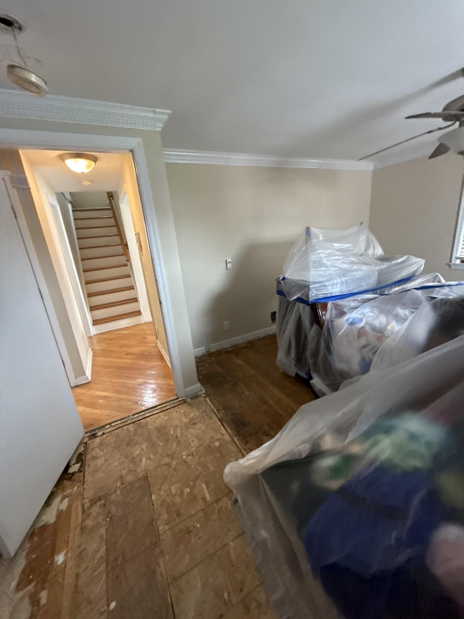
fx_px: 250
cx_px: 232
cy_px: 310
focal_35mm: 14
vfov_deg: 102.1
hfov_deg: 85.7
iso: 640
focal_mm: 2.22
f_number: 2.2
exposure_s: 1/60
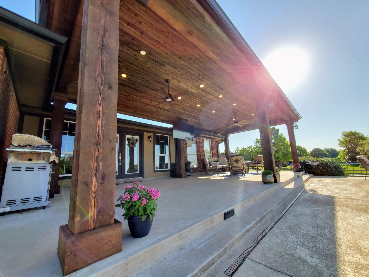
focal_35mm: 13
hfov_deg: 106.2
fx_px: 139
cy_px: 138
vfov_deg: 89.9
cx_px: 184
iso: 50
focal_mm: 1.8
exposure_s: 1/431
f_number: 2.2
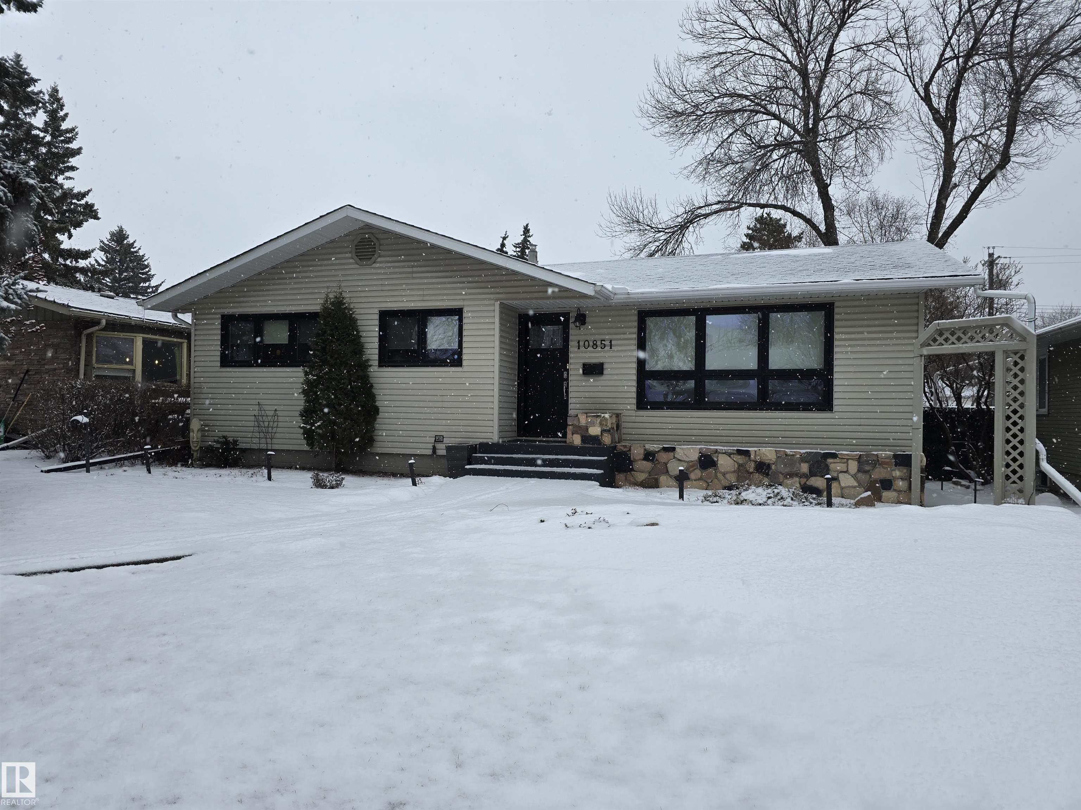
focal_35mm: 23
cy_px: 405
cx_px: 540
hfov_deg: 73.9
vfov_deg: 58.9
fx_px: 718
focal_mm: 6.3
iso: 12
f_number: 1.7
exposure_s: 1/302
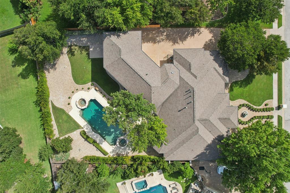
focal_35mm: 22
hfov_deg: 78.6
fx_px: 177
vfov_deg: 57.2
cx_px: 145
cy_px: 96
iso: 100
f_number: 2.8
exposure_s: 1/1250
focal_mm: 8.38
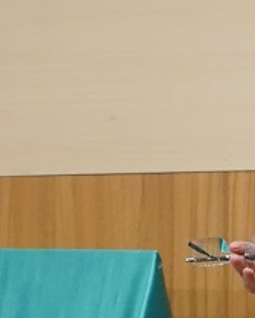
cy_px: 407
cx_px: 409
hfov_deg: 3.4
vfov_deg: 4.2
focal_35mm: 454
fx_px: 4277
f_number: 5.6
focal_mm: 70
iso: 4000
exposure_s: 1/160
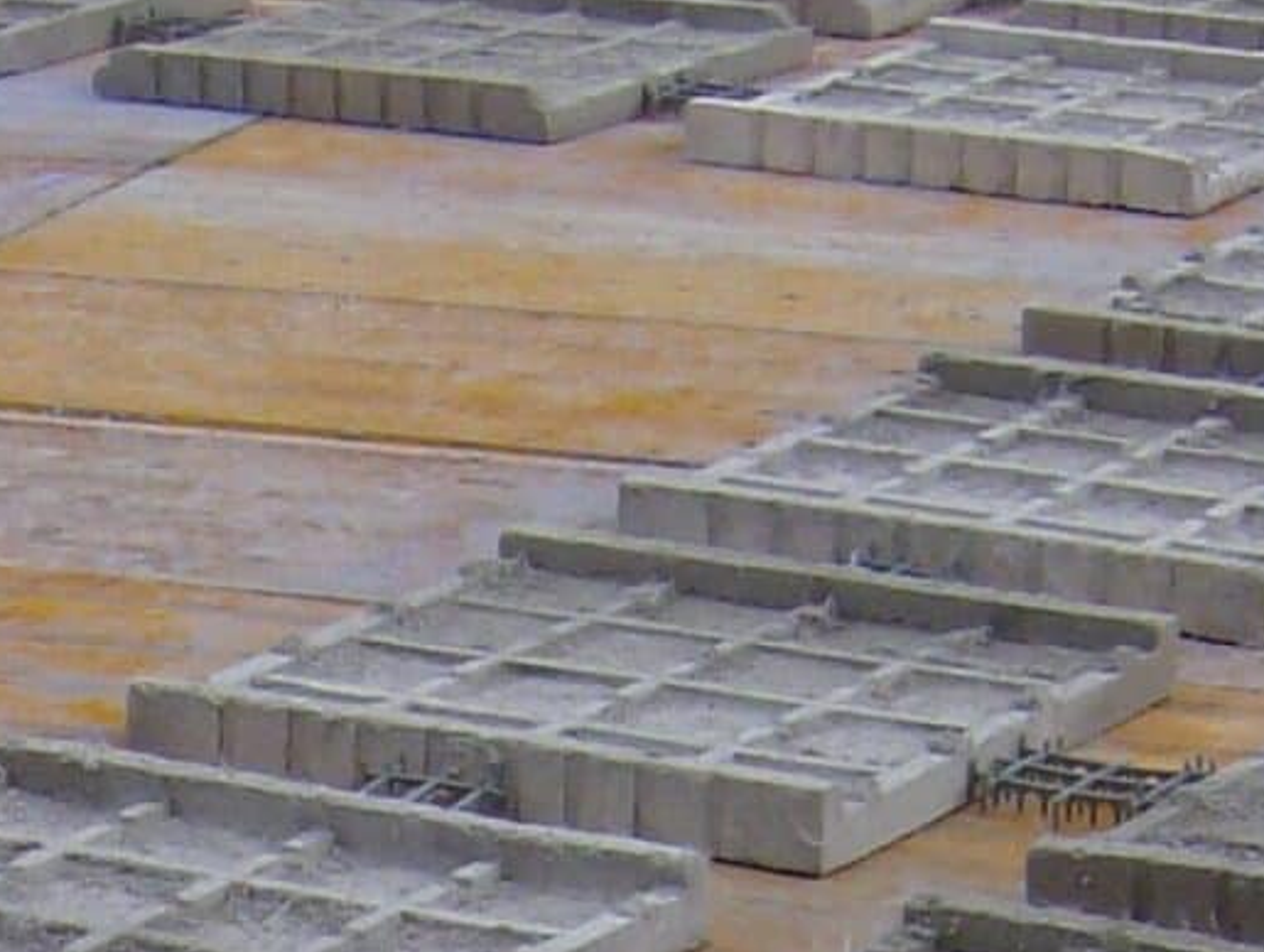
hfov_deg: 10.8
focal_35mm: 179
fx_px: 6547
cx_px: -366
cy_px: 1753
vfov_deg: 8.0
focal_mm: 6
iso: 100
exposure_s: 1/469
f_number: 4.7
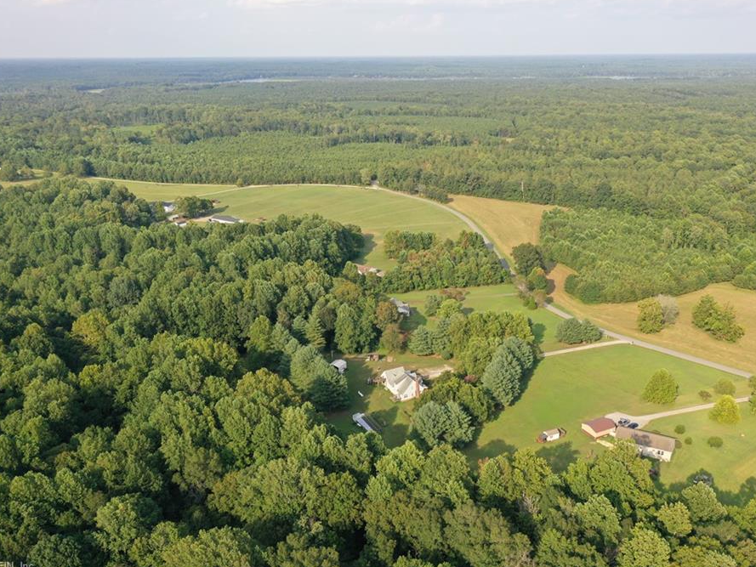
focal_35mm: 31
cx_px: 423
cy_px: 284
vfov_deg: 45.5
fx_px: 677
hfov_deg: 58.2
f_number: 4
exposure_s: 1/100
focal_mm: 10.26
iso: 100
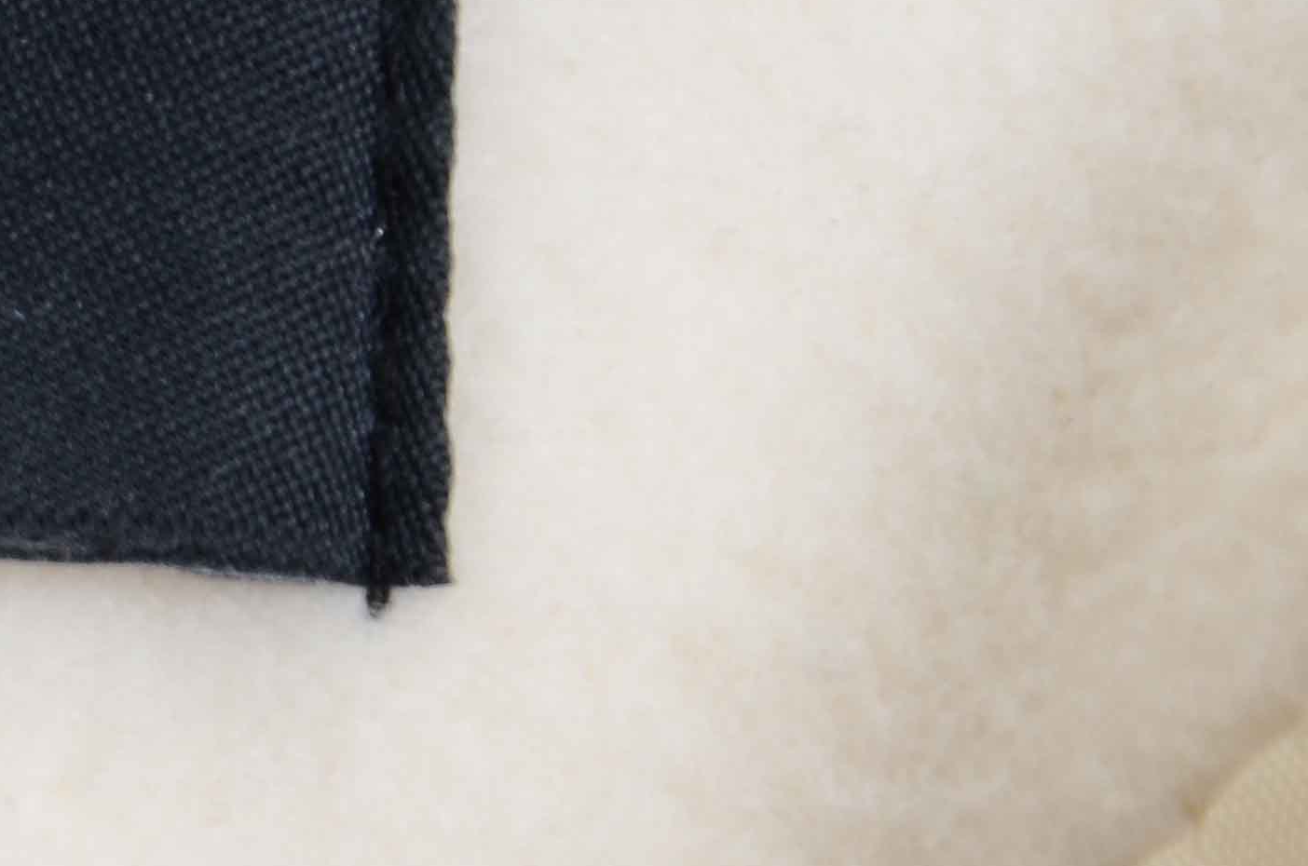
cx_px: -957
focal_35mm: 553
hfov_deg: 3.7
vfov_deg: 2.5
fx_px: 20042
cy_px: 843
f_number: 8
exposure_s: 1/80
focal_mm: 105
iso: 160
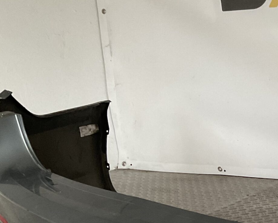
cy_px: 228
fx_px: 650
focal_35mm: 79
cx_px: 354
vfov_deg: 18.9
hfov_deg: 21.9
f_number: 1.8
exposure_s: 1/50
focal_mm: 3
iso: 125
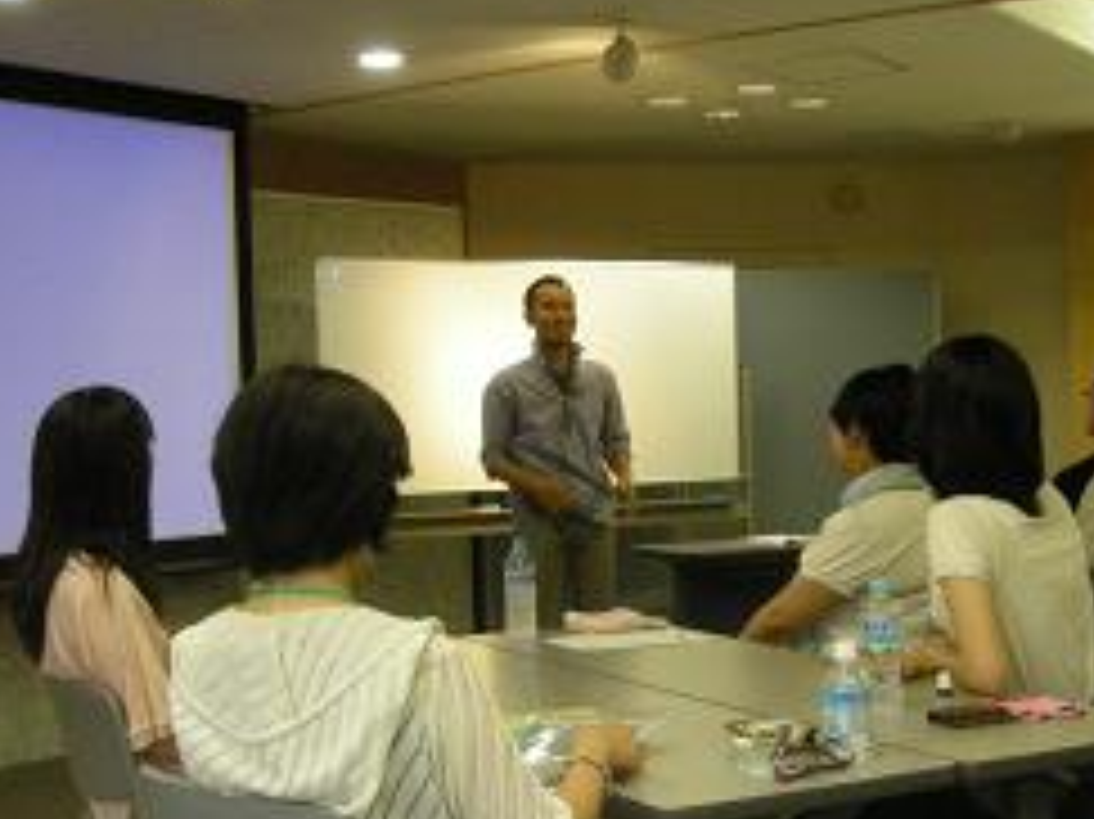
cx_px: 714
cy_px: 518
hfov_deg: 34.1
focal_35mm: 56
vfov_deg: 26.0
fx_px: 1769
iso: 400
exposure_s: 1/60
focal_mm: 5.7
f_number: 2.8
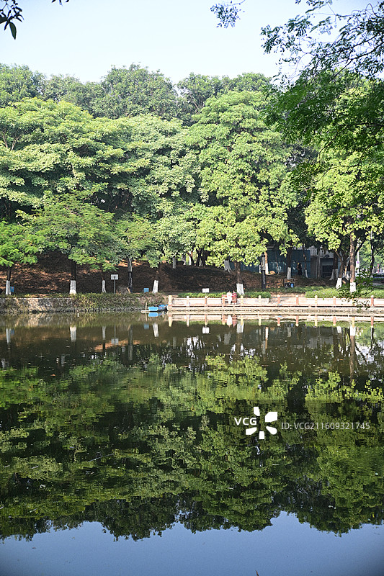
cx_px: 192
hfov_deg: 29.9
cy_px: 288
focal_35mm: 45
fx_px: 720
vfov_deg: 43.6
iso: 400
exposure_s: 1/160
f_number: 1.7
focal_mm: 45
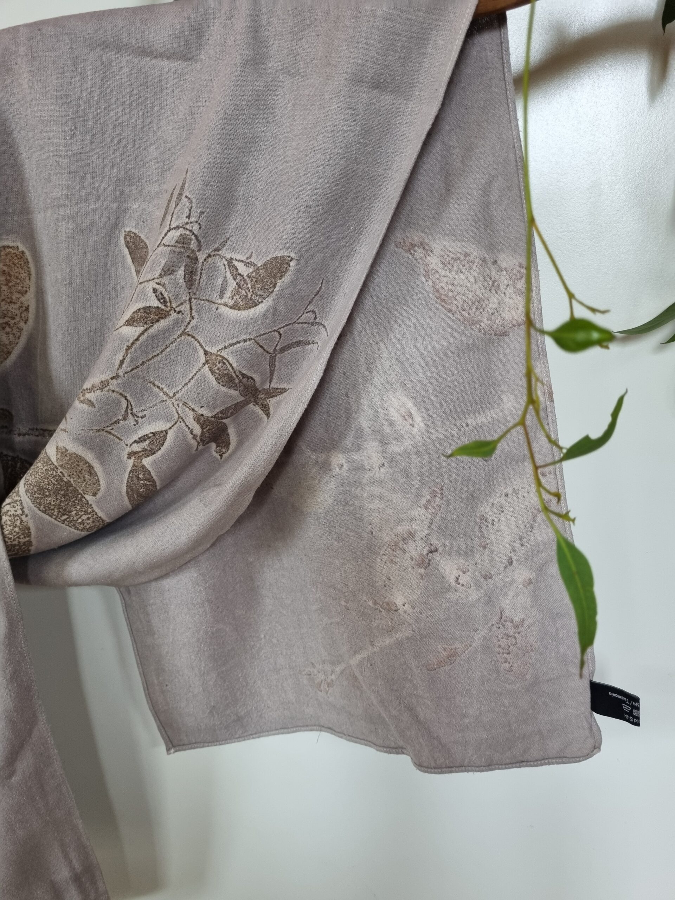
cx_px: 338
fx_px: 676
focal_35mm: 26
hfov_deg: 53.1
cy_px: 450
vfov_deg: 67.3
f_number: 1.8
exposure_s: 1/50
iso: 320
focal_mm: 5.4
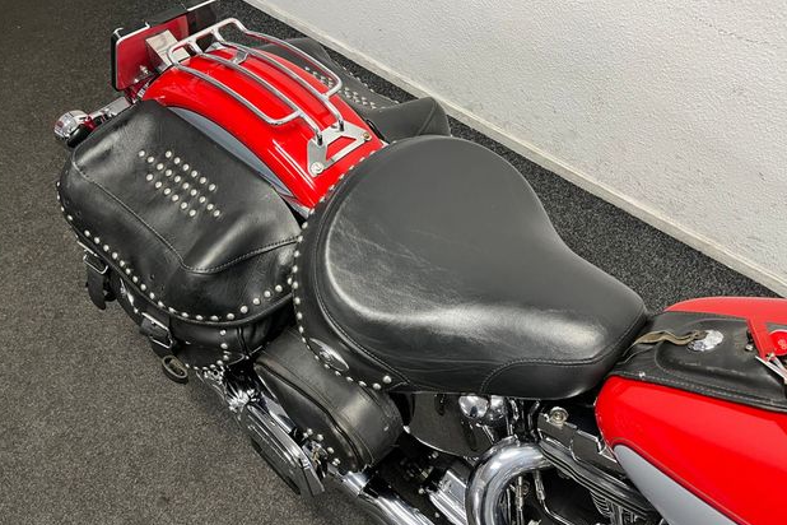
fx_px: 612
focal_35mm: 28
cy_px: 243
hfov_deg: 65.5
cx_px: 390
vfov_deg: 46.4
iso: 125
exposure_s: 1/50
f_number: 1.6
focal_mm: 5.1
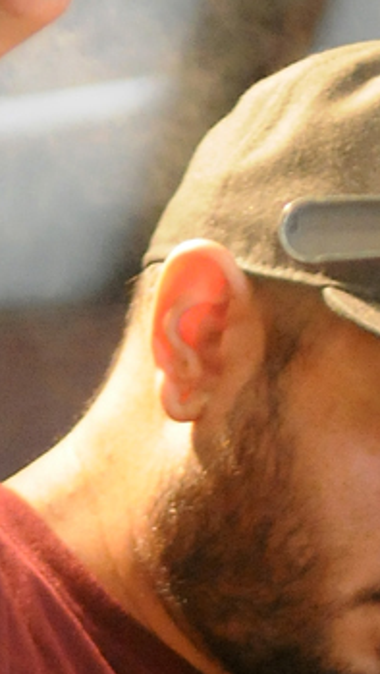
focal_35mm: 445
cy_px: 987
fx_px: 7945
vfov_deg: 4.8
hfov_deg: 2.7
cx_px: 349
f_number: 2.8
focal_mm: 55
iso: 1250
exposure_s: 1/160
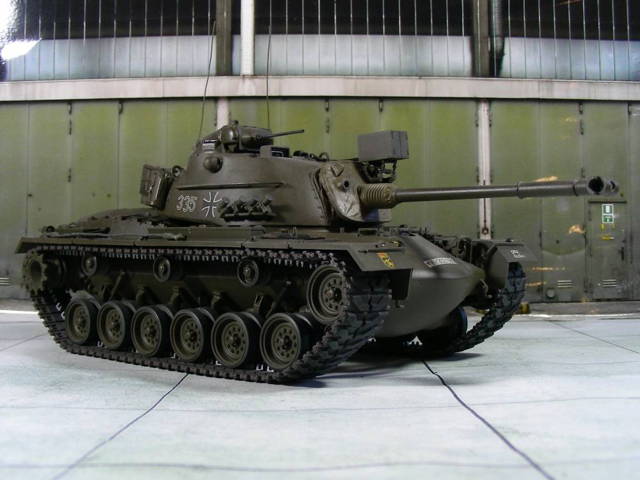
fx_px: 813
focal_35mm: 44
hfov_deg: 42.9
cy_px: 240
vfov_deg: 32.9
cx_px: 320
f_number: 3.5
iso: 50
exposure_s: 1/14.7
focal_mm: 7.4
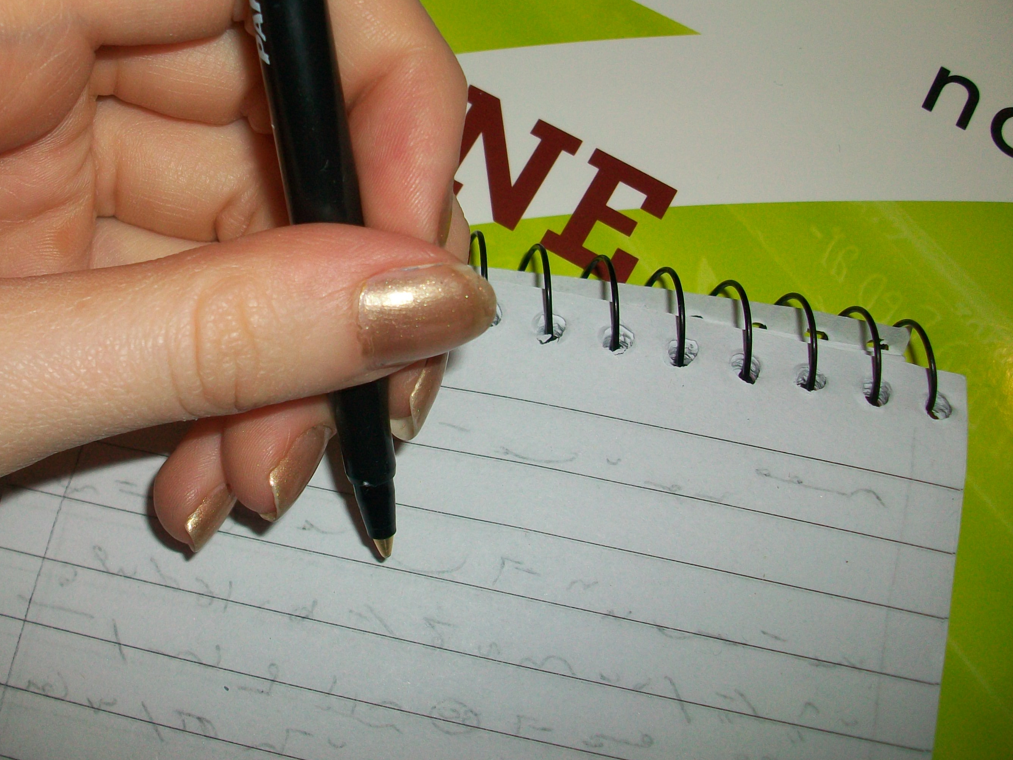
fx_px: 1288
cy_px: 265
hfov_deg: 42.3
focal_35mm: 44
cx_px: 325
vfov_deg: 32.6
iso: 64
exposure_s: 1/30
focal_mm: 5.7
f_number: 2.8
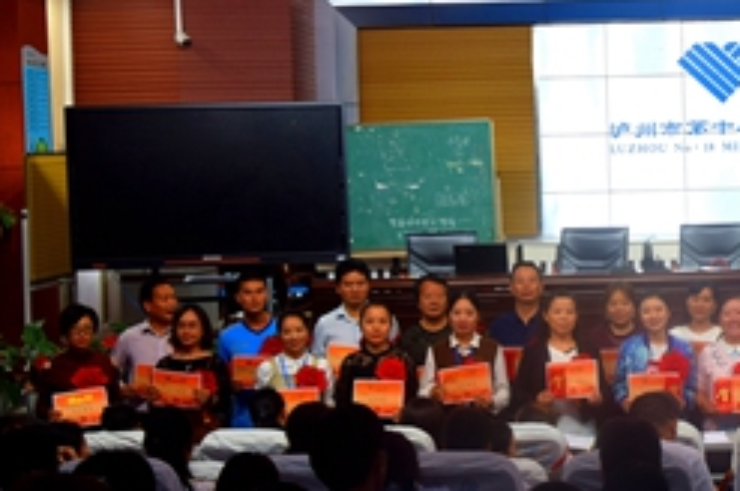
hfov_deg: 24.8
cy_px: 265
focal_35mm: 79
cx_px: 695
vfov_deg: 17.2
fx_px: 1622
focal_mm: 26
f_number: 4
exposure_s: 1/60
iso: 400
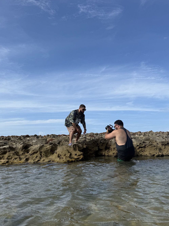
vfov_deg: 61.7
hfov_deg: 48.0
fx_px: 189
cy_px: 110
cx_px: 99
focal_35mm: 29
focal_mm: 6.76
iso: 80
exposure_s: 1/6173
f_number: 1.78
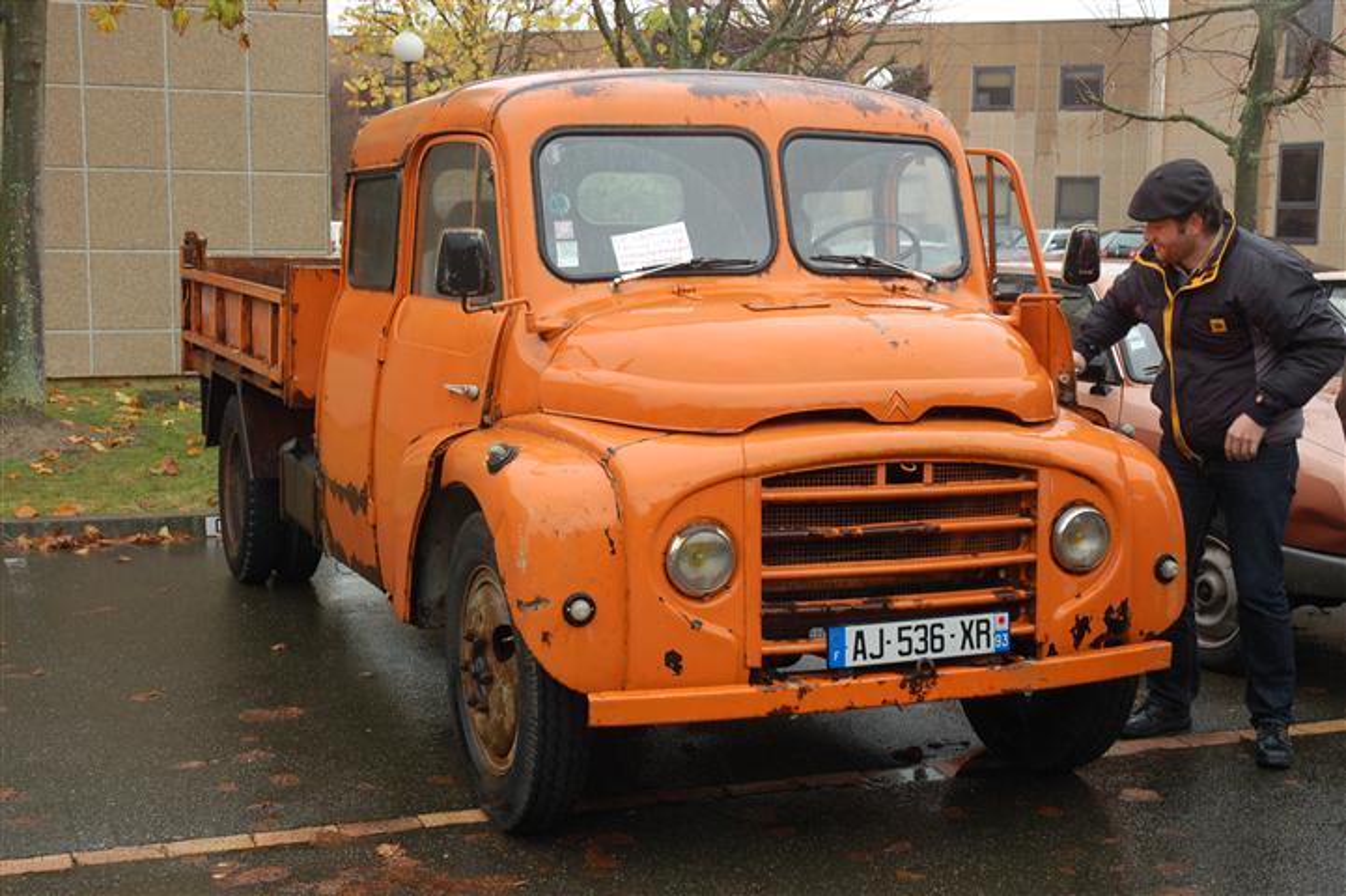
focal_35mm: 52
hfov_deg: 37.9
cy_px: 448
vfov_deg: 25.7
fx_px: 1962
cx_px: 673
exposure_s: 1/125
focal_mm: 35
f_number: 5.6
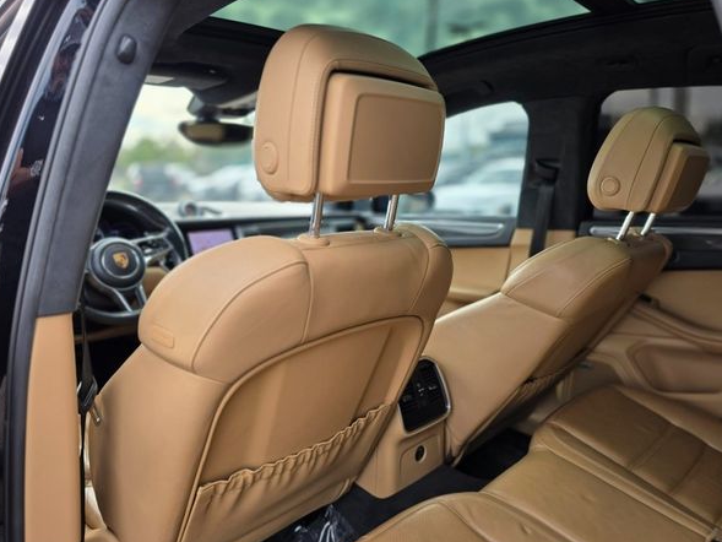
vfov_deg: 54.9
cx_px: 359
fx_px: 522
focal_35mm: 25
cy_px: 278
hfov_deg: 69.4
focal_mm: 6.3
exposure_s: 1/359
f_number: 1.7
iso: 50
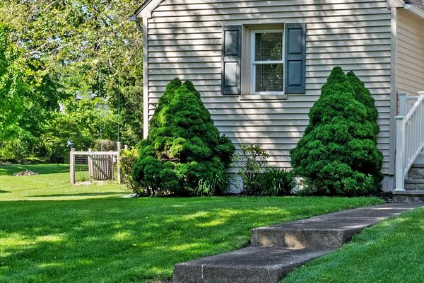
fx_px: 989
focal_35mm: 84
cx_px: 452
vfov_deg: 16.2
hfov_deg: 22.9
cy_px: 79
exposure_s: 1/80
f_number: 11
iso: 400
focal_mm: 35
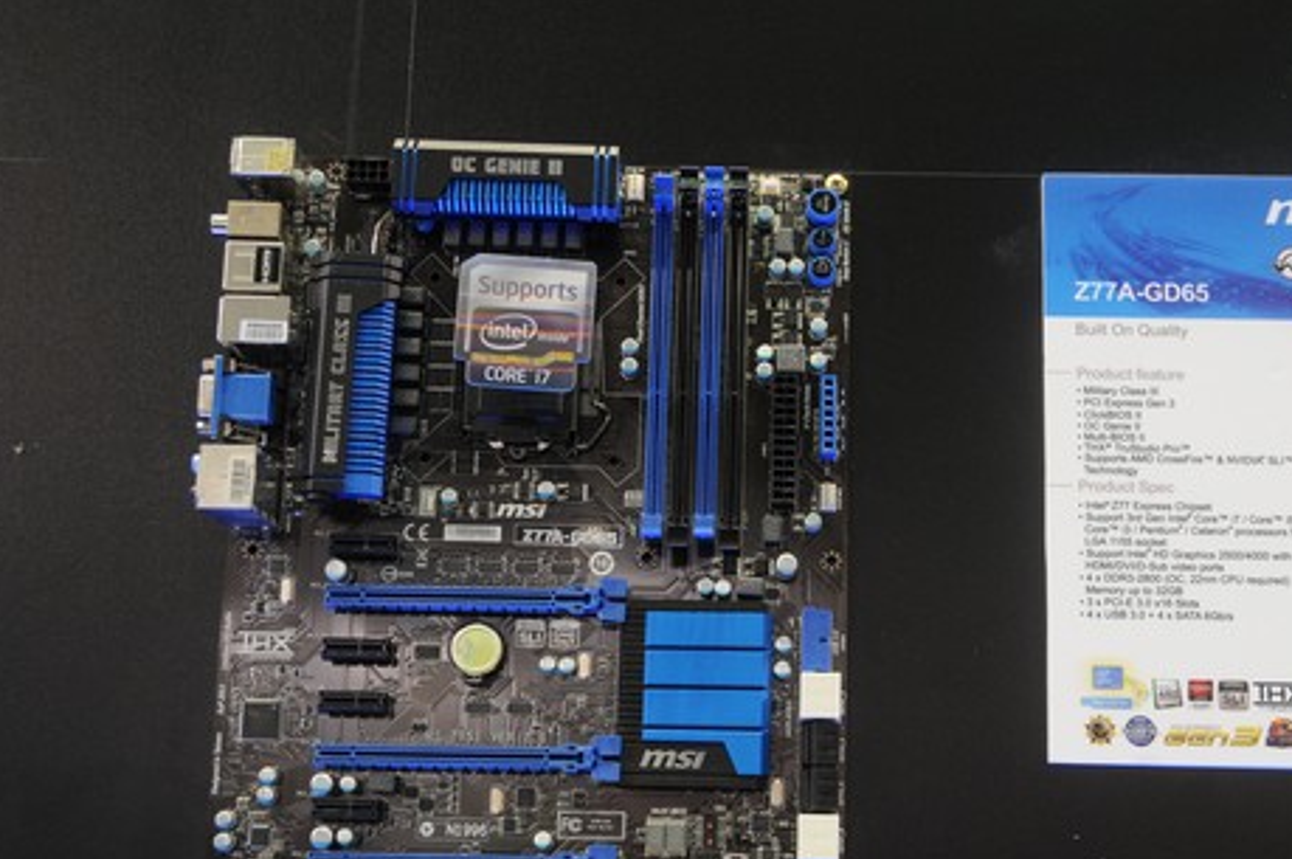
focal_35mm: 51
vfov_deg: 26.4
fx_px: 1828
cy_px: 503
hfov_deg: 38.7
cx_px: 780
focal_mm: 26
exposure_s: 1/80
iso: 800
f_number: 4.5
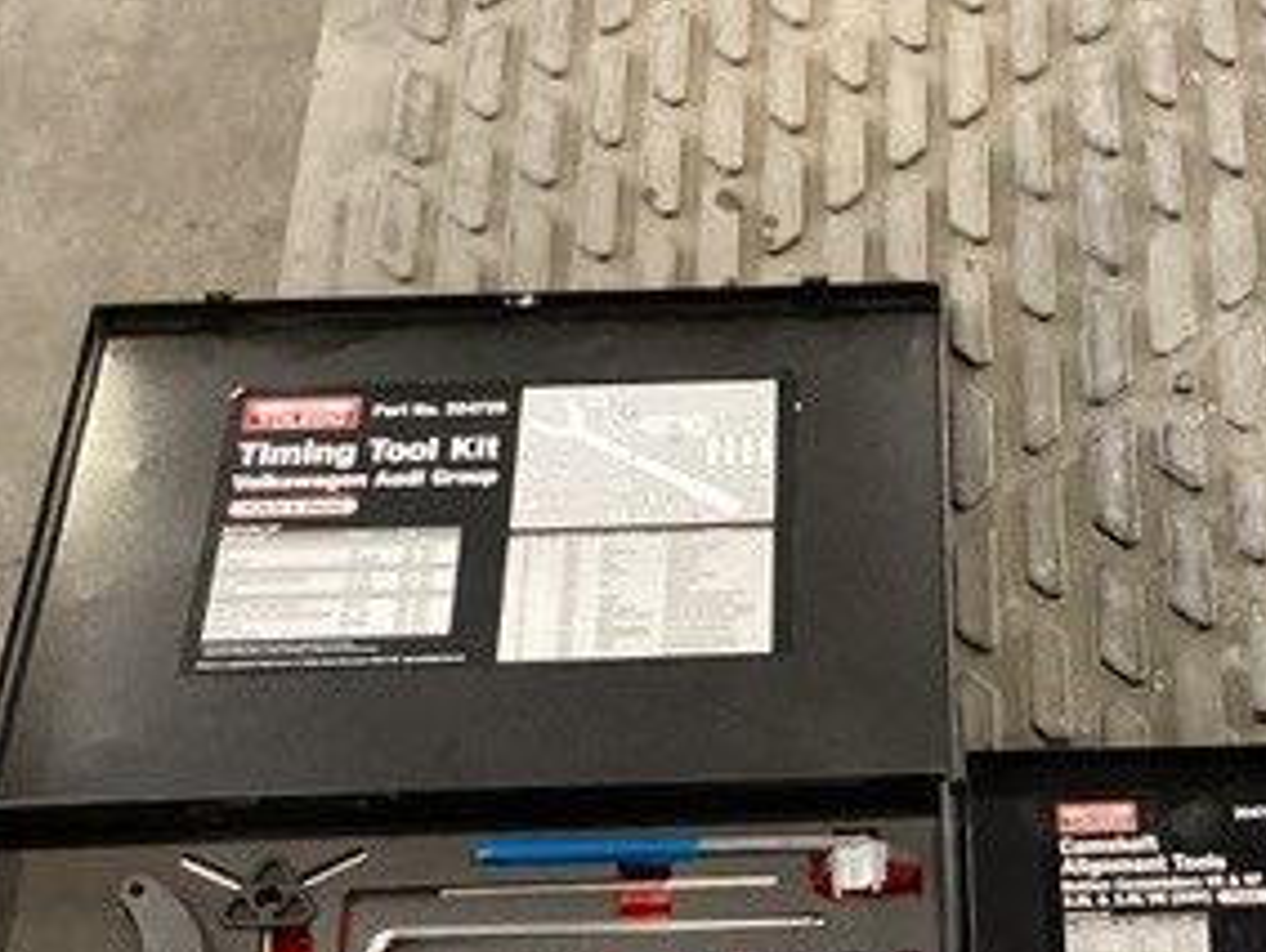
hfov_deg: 27.1
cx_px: 1033
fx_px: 2563
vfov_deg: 20.5
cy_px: 912
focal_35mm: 70
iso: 250
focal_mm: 3.3
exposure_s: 1/33
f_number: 2.4
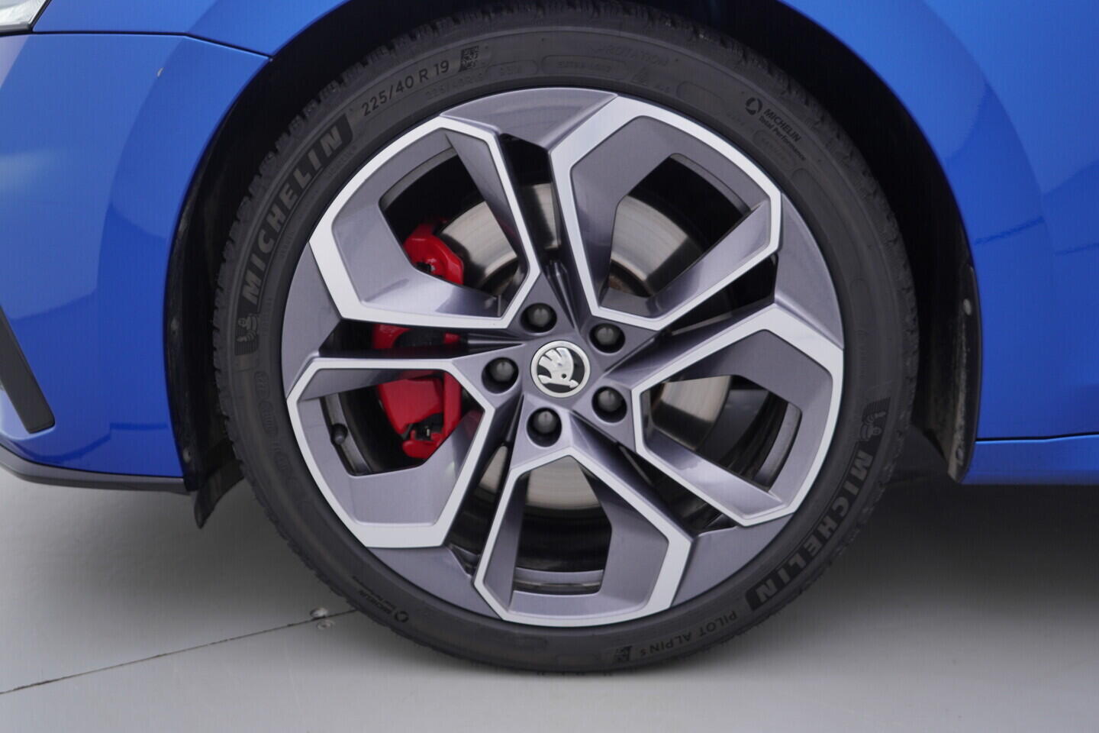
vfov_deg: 36.9
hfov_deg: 53.1
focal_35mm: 36
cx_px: 550
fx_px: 1099
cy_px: 366
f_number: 3.5
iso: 125
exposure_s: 1/60
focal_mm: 24
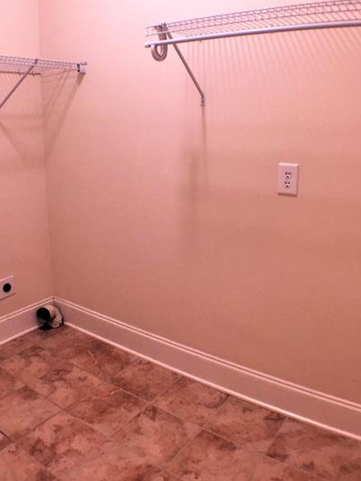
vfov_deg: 45.7
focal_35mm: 41
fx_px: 570
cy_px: 213
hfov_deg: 35.0
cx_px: 144
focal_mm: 4.15
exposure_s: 1/30
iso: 64
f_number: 2.2
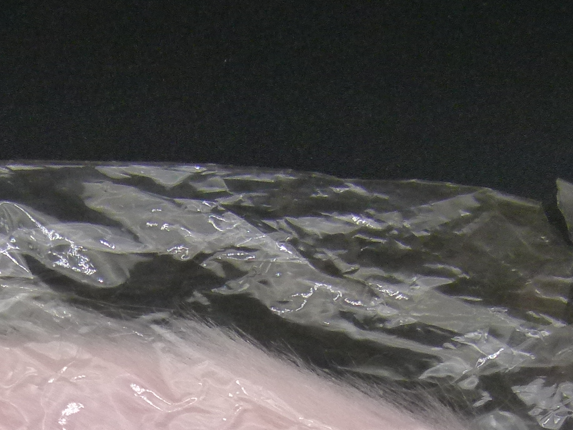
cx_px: 151
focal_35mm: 108
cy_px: 625
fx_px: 1788
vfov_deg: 13.0
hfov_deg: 18.1
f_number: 3.6
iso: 160
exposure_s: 1/125
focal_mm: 6.5
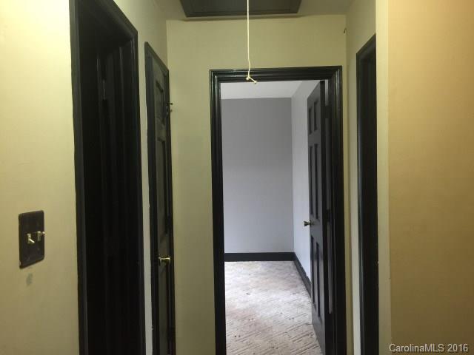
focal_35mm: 29
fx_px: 397
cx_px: 237
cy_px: 178
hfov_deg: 61.7
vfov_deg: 48.2
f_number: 2.2
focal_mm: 4.15
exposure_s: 1/10
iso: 100
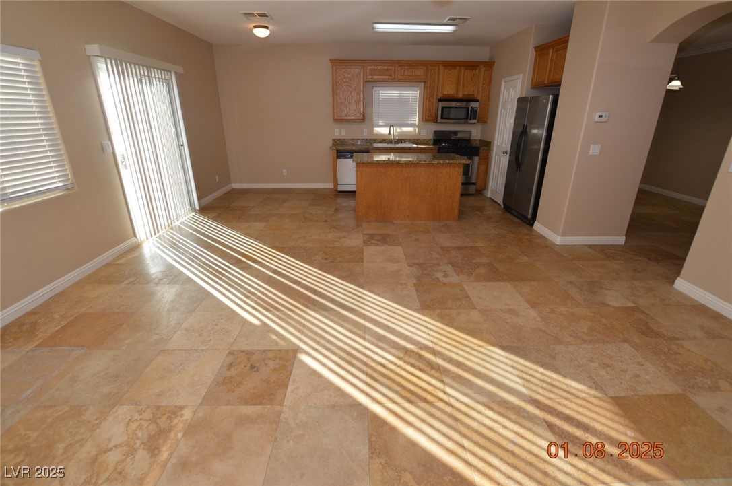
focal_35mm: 15
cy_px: 243
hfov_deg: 100.5
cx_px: 366
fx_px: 305
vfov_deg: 77.2
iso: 250
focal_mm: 10
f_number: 5.6
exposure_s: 1/125
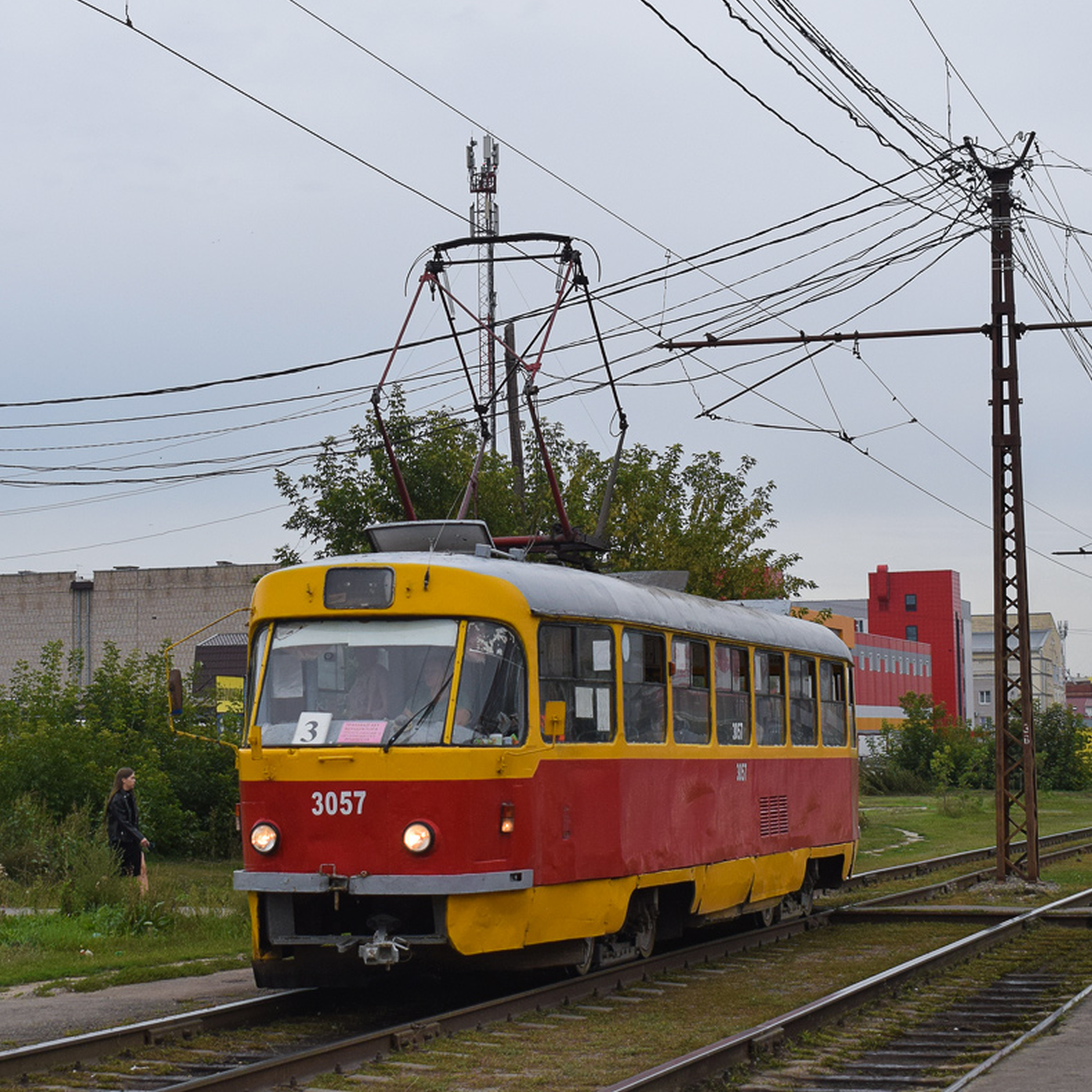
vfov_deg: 27.7
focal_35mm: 62
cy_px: 543
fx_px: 2213
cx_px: 442
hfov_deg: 27.7
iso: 400
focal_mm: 32
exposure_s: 1/640
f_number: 5.6
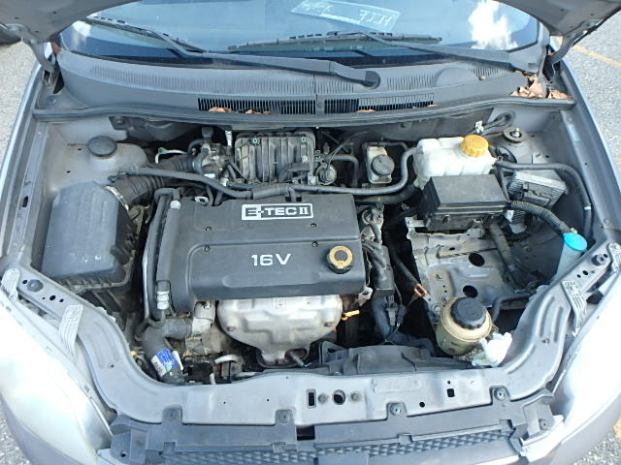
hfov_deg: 79.0
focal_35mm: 21
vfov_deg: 63.4
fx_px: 377
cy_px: 232
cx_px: 310
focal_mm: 3.7
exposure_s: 1/100
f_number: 3.5
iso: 125
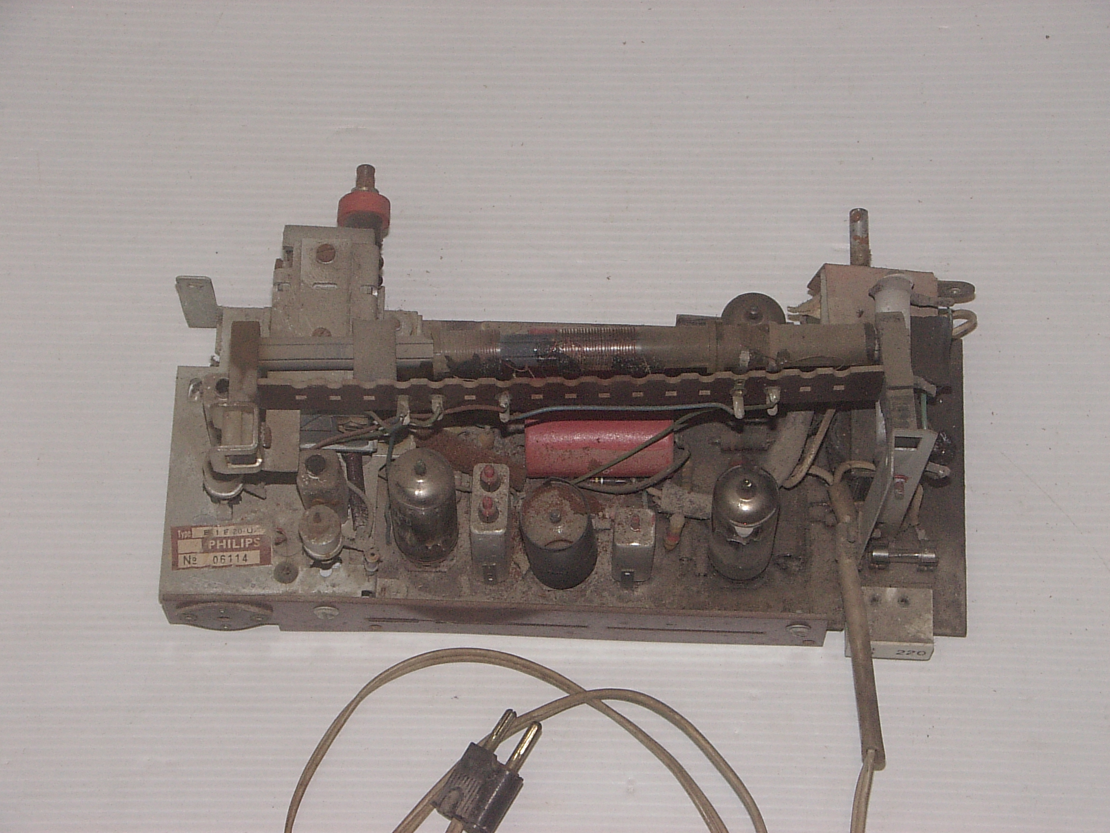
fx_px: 3399
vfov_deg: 14.0
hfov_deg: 18.5
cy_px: 416
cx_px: 555
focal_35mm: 106
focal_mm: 16.5
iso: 200
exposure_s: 1/50
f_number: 3.4
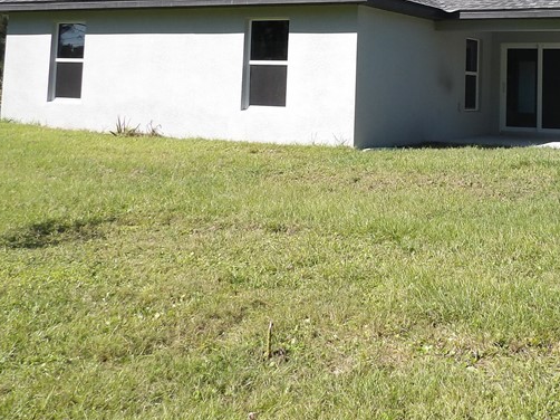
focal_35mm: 49
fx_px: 792
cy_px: 16
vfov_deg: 28.1
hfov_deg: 37.6
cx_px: 446
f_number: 3.2
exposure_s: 1/786
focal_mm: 4.3
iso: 100
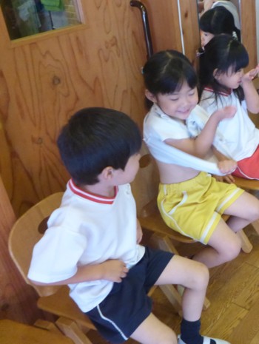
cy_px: 172
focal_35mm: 28
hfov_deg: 49.8
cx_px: 130
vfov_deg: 63.4
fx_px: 279
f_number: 3.3
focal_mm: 4.9
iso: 800
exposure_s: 1/60
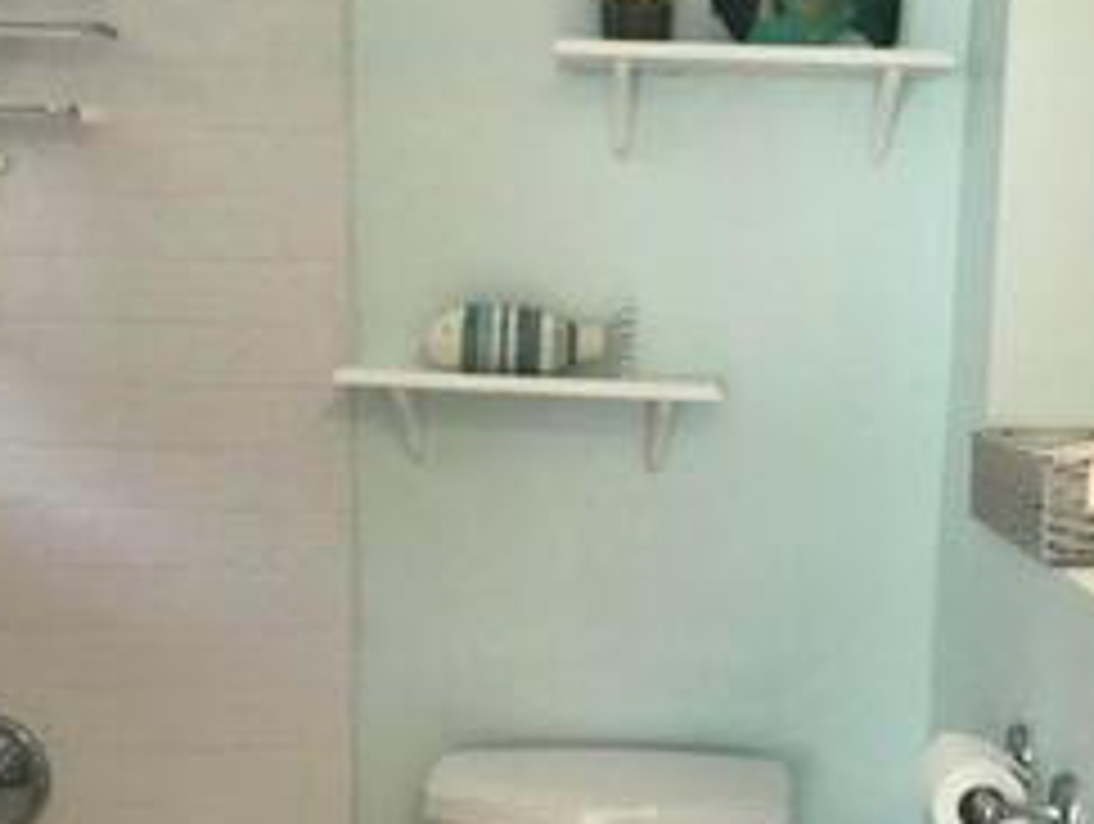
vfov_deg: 31.5
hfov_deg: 40.9
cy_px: 500
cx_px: 693
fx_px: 1456
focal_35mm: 46
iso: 32
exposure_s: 1/30
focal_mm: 3.99
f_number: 1.8
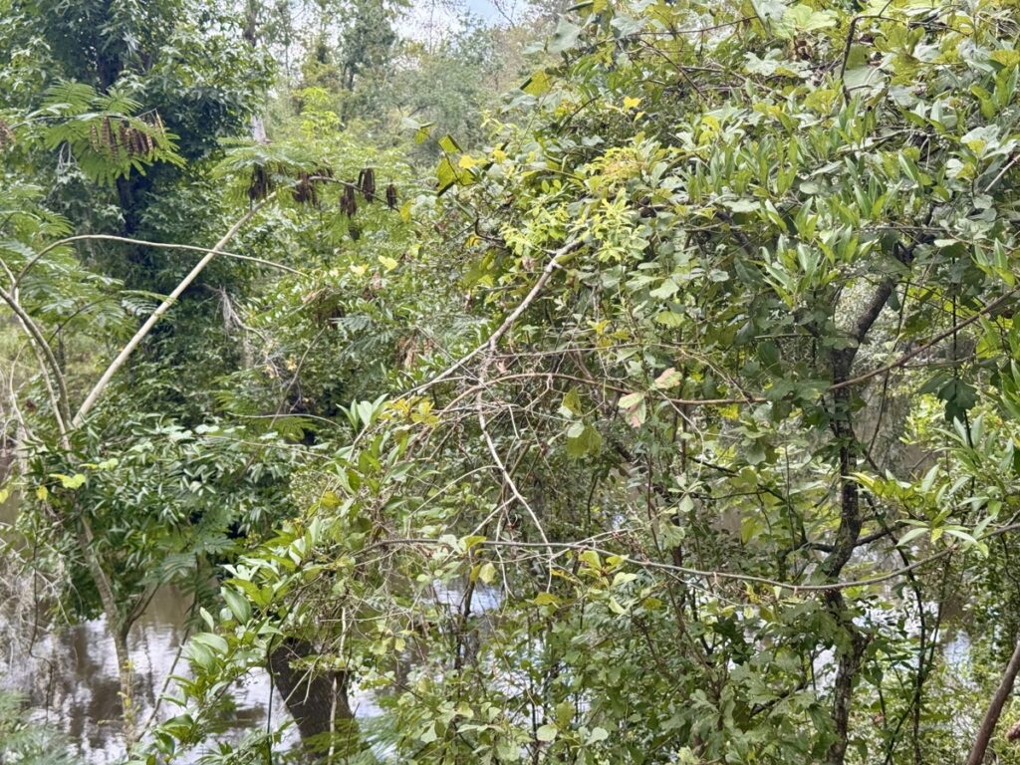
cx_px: 510
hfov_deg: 39.7
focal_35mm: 48
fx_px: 1414
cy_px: 382
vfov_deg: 30.3
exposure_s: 1/454
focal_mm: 6.76
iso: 64
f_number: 1.78
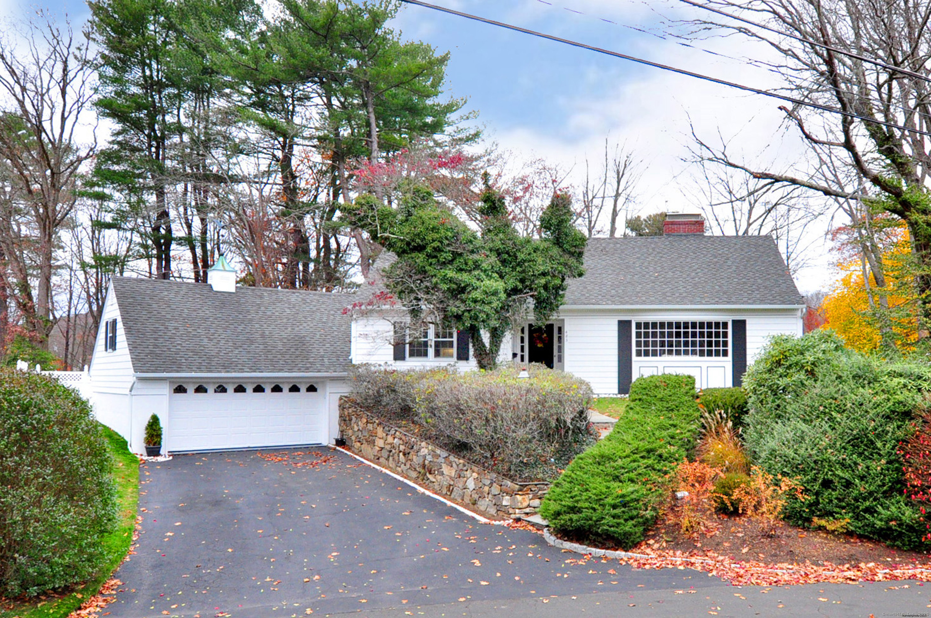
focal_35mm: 20
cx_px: 466
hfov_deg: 85.5
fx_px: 504
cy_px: 309
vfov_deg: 63.1
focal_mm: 13
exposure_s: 1/200
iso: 1250
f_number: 8
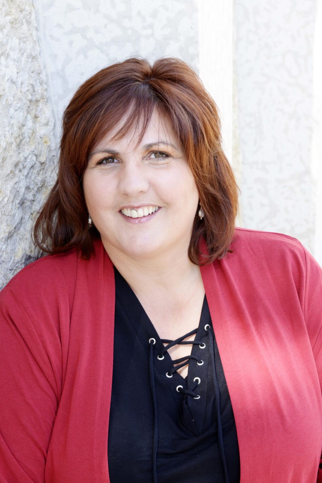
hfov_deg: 19.5
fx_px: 938
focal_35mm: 70
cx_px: 161
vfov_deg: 28.8
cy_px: 242
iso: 400
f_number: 7.1
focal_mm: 70
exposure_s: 1/100
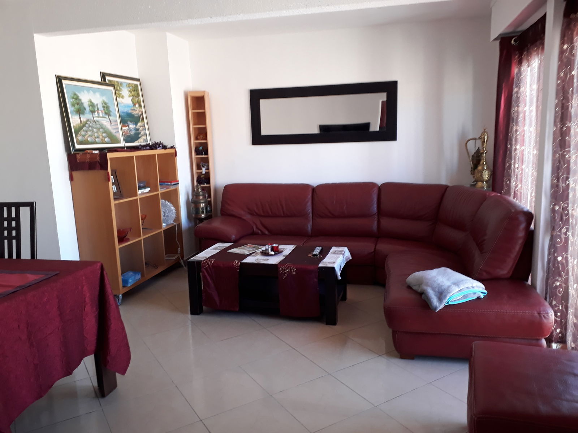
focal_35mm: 27
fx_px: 451
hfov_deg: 65.3
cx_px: 289
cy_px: 216
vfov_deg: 51.4
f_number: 1.9
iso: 100
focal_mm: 3.6
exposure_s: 1/33
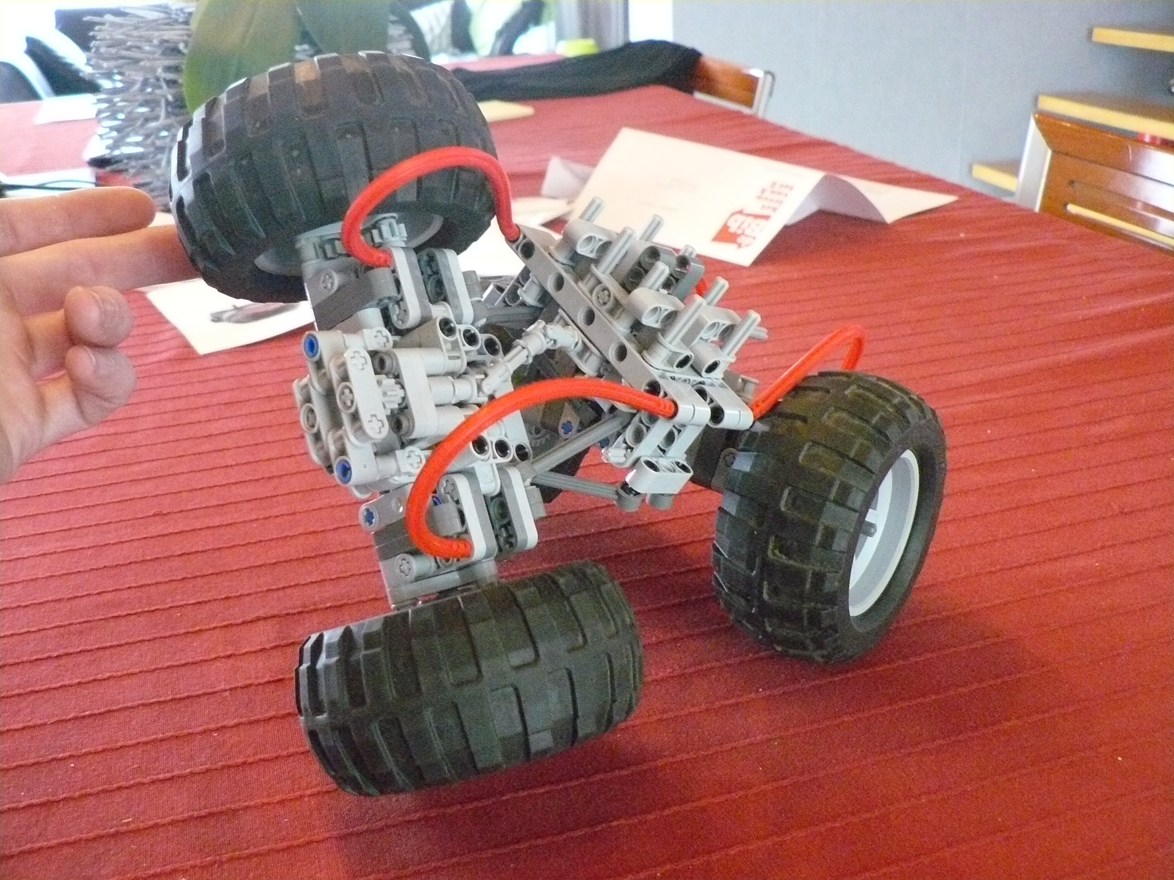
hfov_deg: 51.4
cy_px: 440
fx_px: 1221
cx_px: 587
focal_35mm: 36
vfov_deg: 39.7
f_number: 2.8
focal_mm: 6
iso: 800
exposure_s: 1/30
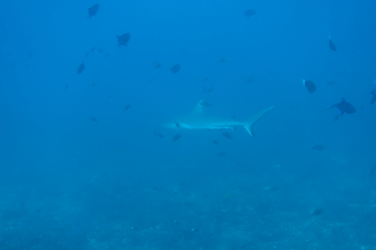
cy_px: 125
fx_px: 543
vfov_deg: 26.0
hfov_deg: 38.2
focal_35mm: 52
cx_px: 188
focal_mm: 19.1
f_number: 3.5
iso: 125
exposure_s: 1/80
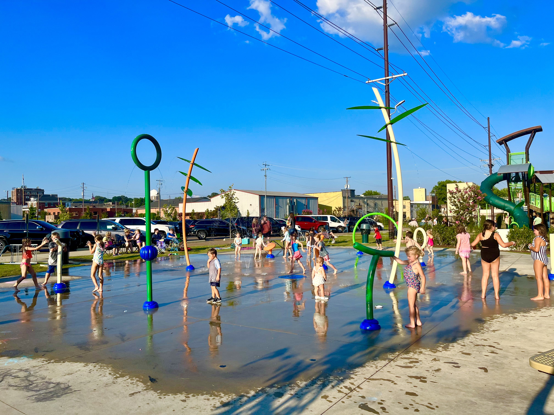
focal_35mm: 26
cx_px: 277
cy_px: 208
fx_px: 416
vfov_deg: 53.1
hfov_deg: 67.3
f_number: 1.6
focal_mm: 5.1
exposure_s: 1/3521
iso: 50
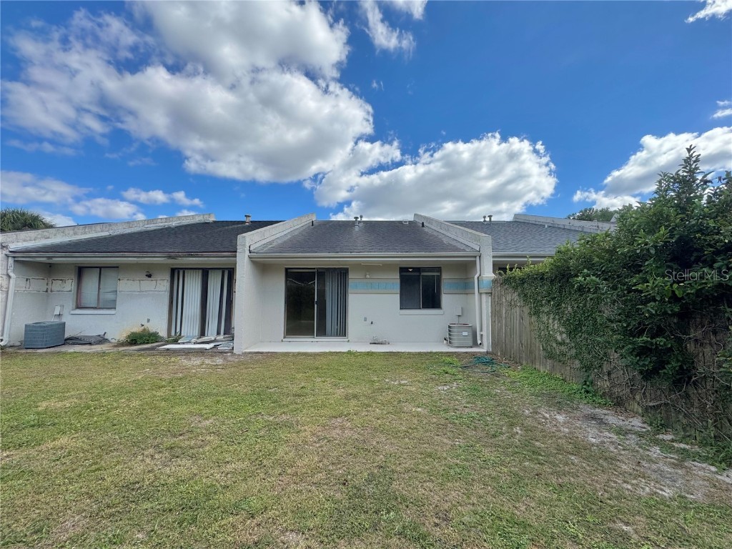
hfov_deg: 102.1
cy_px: 274
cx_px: 366
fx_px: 296
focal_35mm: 14
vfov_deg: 85.7
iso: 50
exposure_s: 1/1395
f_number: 2.2
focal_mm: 2.22
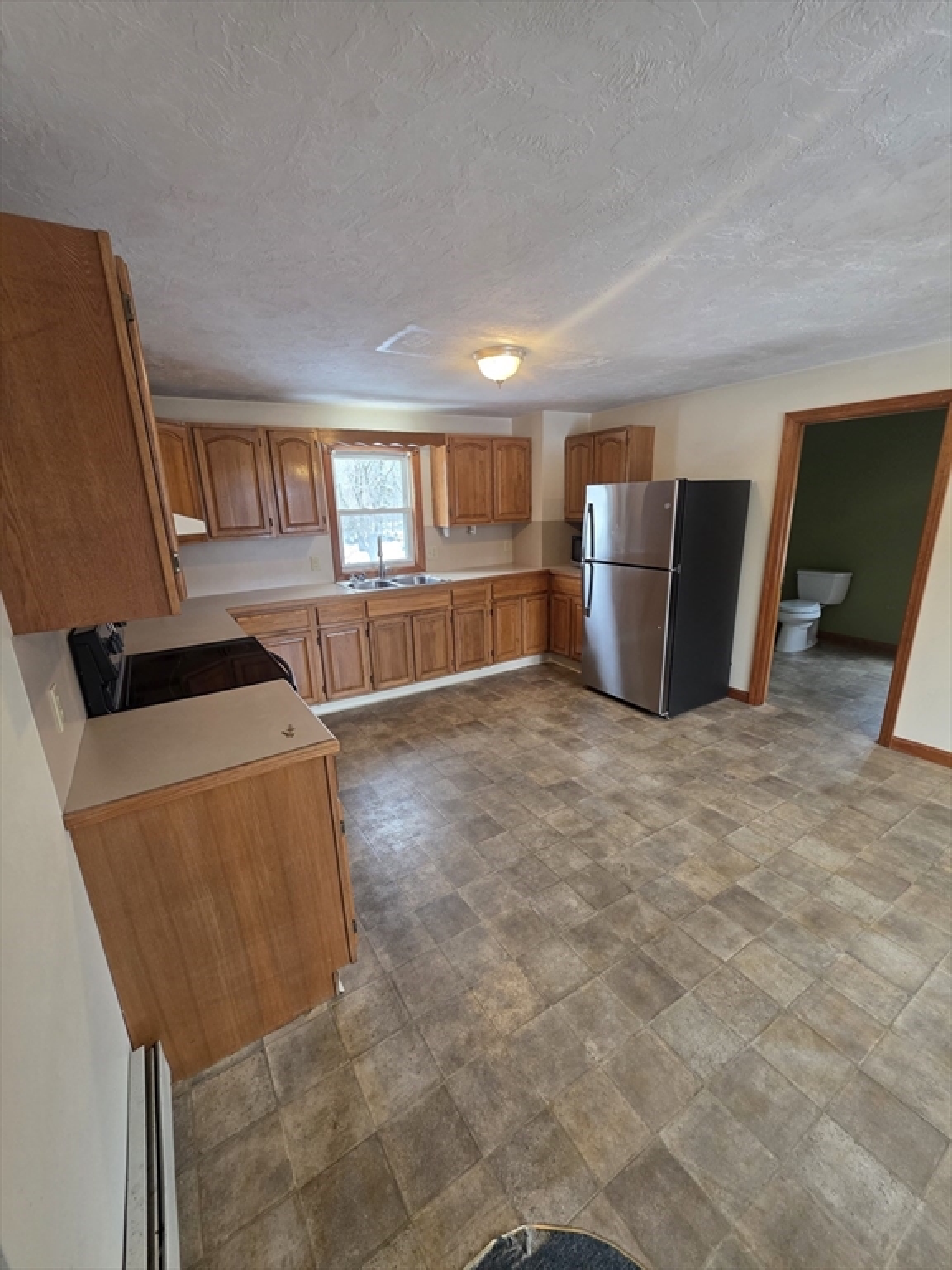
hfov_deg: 89.9
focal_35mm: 13
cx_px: 476
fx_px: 477
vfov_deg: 106.2
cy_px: 635
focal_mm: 2.2
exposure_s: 1/120
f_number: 1.9
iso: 200
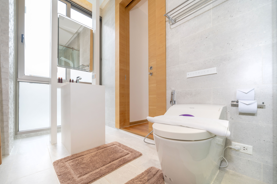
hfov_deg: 108.2
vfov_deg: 85.3
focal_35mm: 13
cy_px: 98
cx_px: 130
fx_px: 100
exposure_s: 1/60
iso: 400
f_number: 7.1
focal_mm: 12
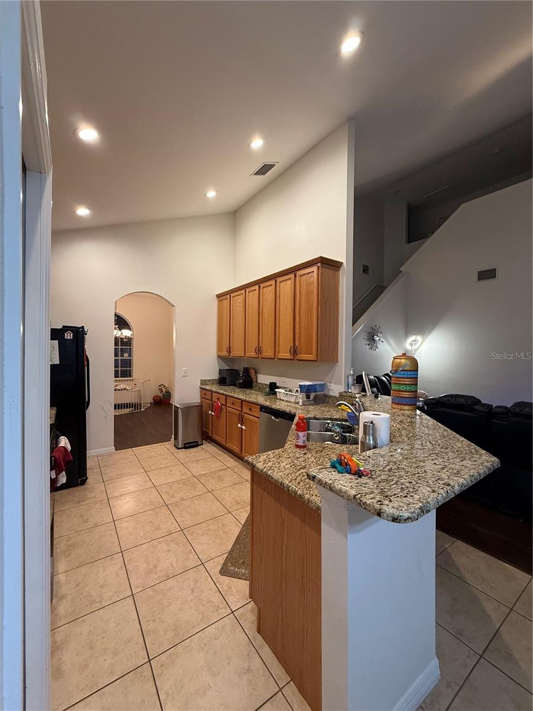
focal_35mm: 14
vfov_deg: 102.1
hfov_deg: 85.7
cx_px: 266
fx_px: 287
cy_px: 356
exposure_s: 1/60
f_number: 2.2
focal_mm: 2.22
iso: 250
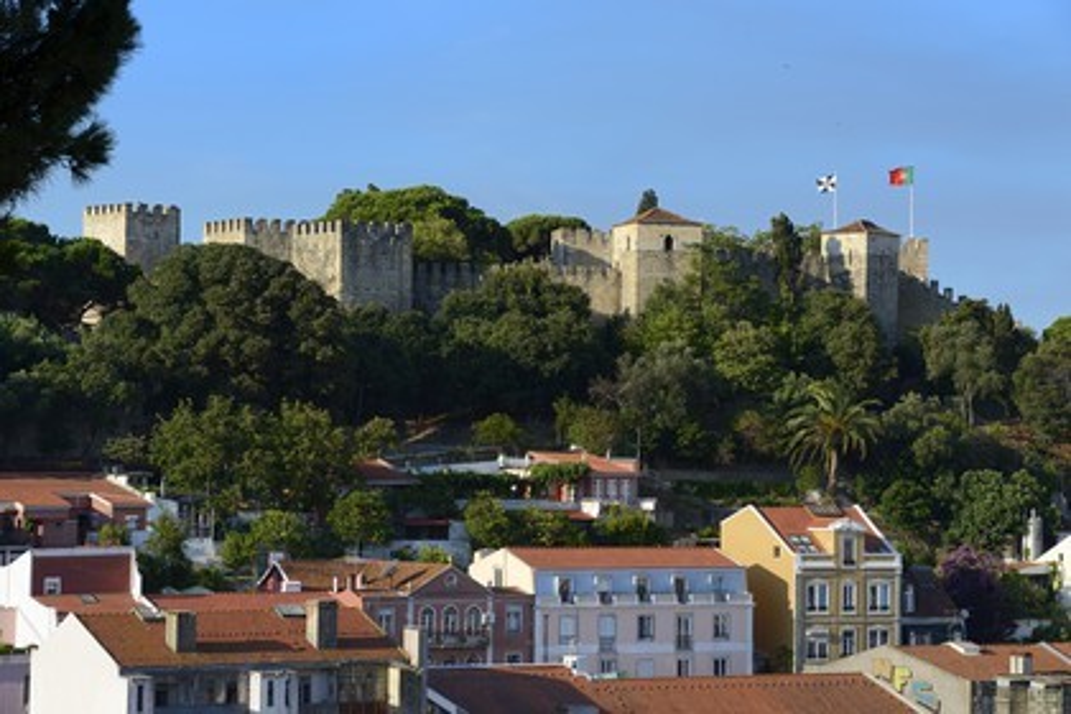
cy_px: 357
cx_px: 536
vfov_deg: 11.8
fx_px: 3451
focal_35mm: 116
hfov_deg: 17.6
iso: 200
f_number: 11
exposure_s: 1/200
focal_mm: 116
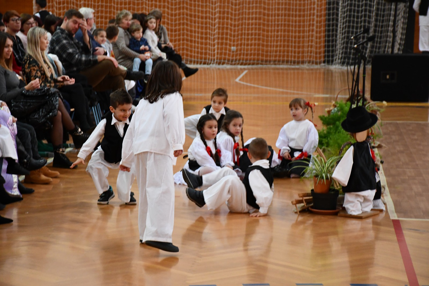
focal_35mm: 120
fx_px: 1430
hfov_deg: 17.1
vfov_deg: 11.4
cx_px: 214
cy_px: 143
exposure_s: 1/80
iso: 3200
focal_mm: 80
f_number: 5.3
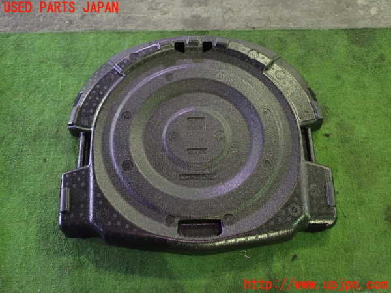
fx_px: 407
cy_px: 146
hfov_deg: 51.4
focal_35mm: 36
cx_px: 196
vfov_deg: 39.7
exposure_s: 1/13
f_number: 2.5
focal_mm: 6.37
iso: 800
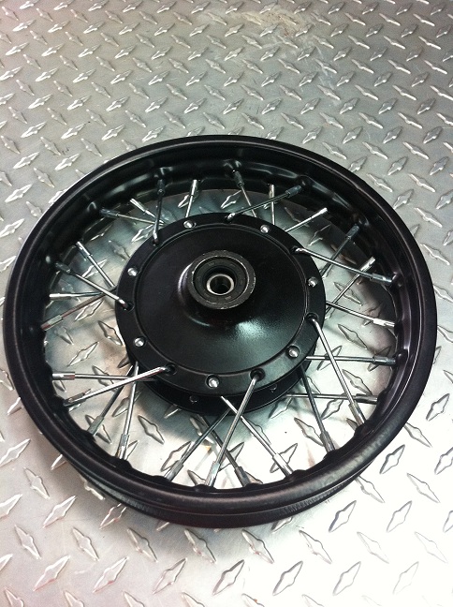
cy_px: 304
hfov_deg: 40.6
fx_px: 612
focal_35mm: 35
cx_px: 226
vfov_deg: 52.7
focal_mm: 3.85
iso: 200
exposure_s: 1/17
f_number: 2.8
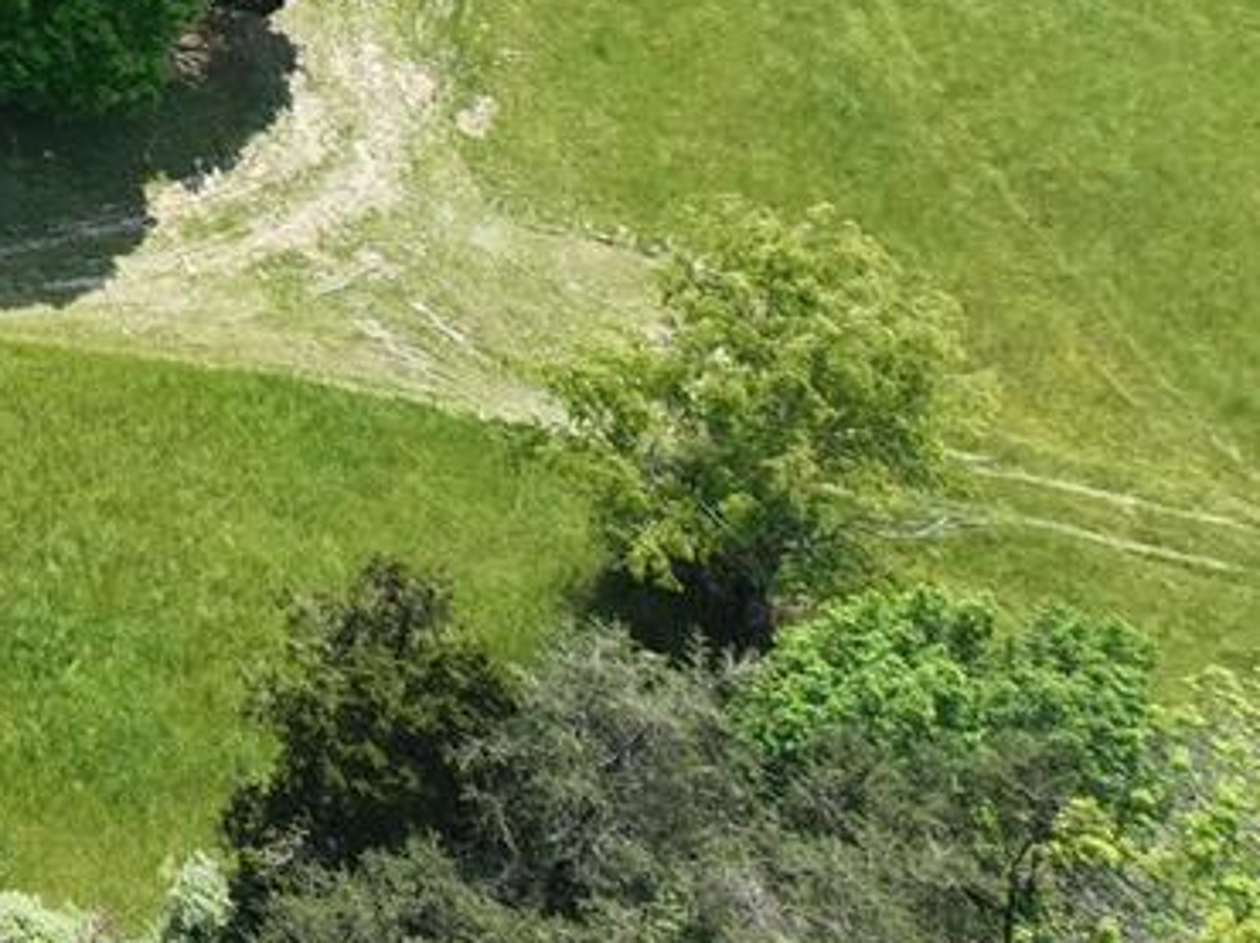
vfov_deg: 10.2
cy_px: -1032
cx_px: -1836
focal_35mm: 133
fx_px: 4838
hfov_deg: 11.8
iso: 100
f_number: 2.8
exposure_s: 1/800
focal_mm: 12.29
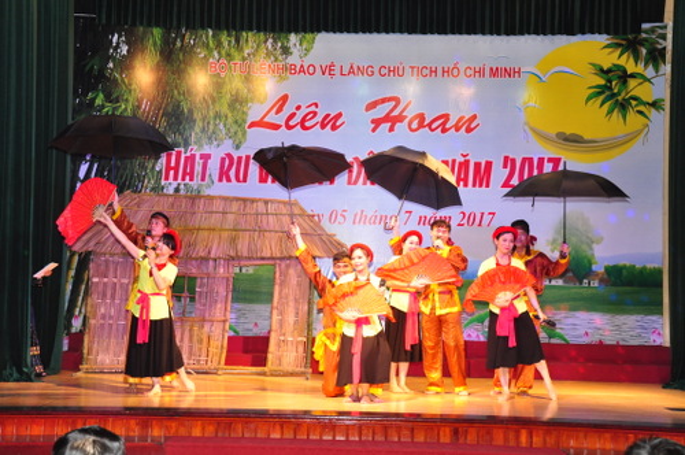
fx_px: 998
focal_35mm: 52
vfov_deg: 25.7
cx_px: 342
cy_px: 228
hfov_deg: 37.9
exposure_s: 1/125
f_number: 6.3
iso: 800
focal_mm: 35
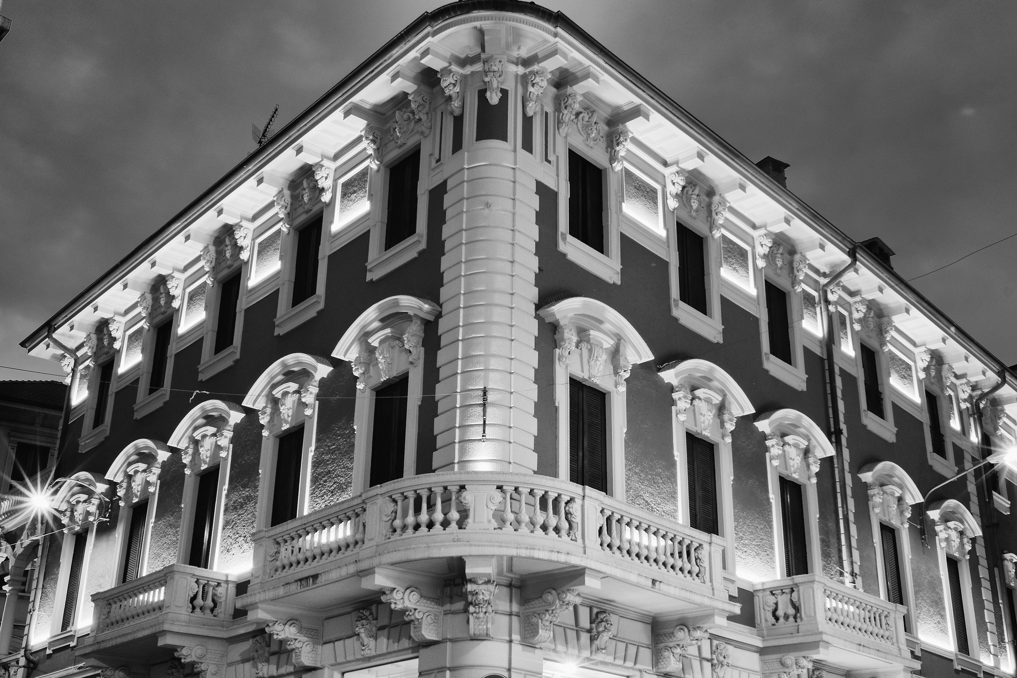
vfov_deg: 31.9
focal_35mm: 42
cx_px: 508
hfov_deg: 46.4
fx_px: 1186
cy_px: 339
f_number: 13
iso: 100
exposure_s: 8
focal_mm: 28
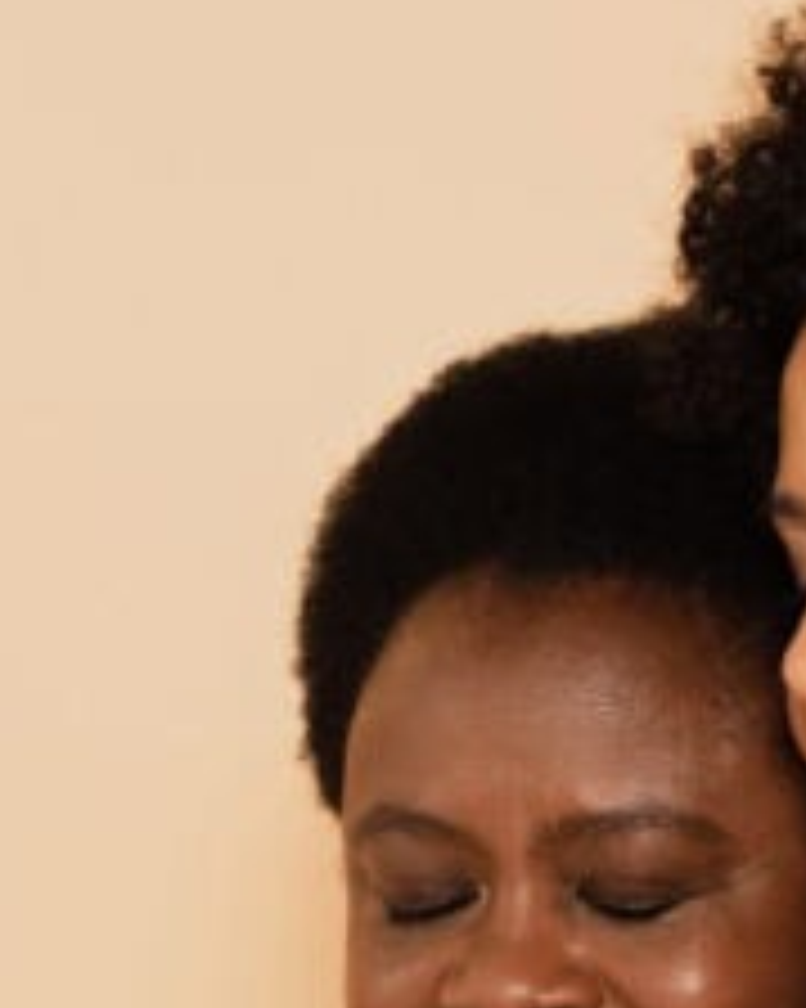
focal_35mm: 161
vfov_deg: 11.9
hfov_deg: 9.6
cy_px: 979
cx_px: 527
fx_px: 4804
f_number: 5
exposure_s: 1/160
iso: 100
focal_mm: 50
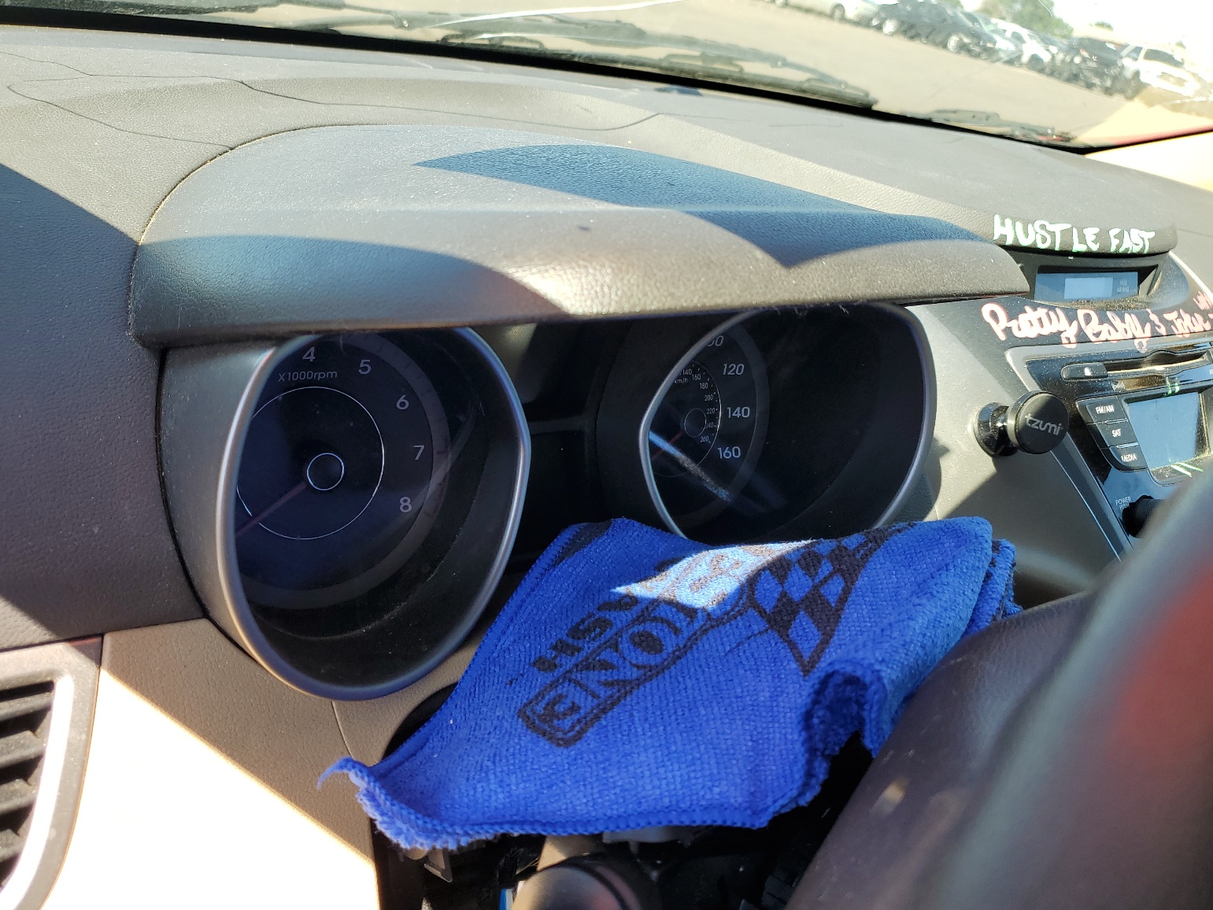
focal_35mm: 27
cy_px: 457
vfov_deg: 51.4
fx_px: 946
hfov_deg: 65.3
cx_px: 586
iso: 50
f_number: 1.5
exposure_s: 1/435
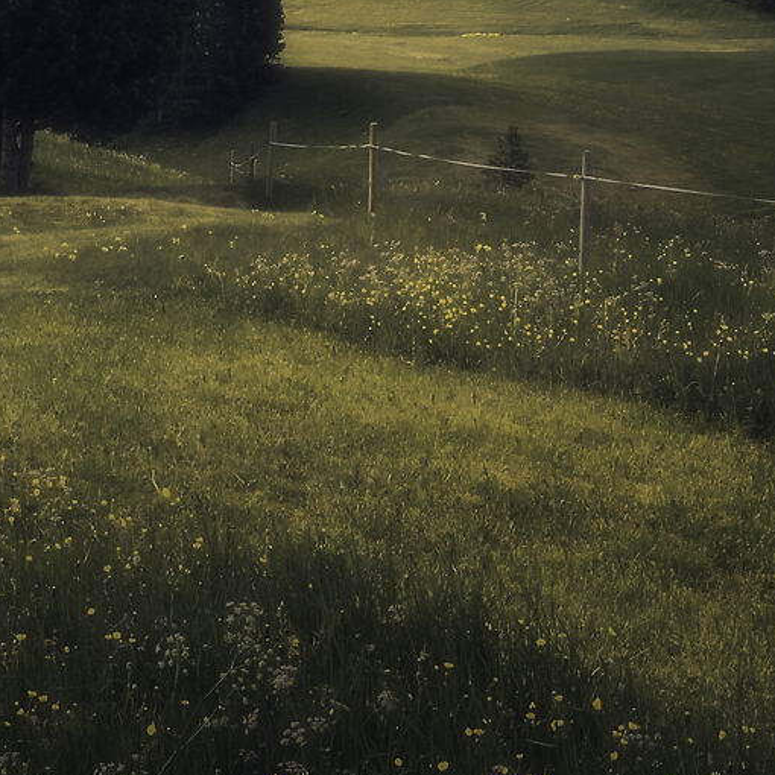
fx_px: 3141
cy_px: -344
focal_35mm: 124
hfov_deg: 13.1
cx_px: -491
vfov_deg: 13.4
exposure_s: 1/60
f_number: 14
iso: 100
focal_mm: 31
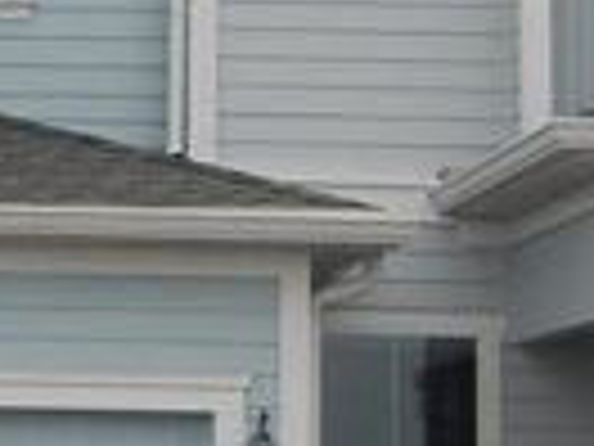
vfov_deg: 8.9
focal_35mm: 166
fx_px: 2849
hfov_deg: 11.3
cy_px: 270
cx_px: -340
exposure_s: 1/640
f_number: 3.2
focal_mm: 5.6
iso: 125
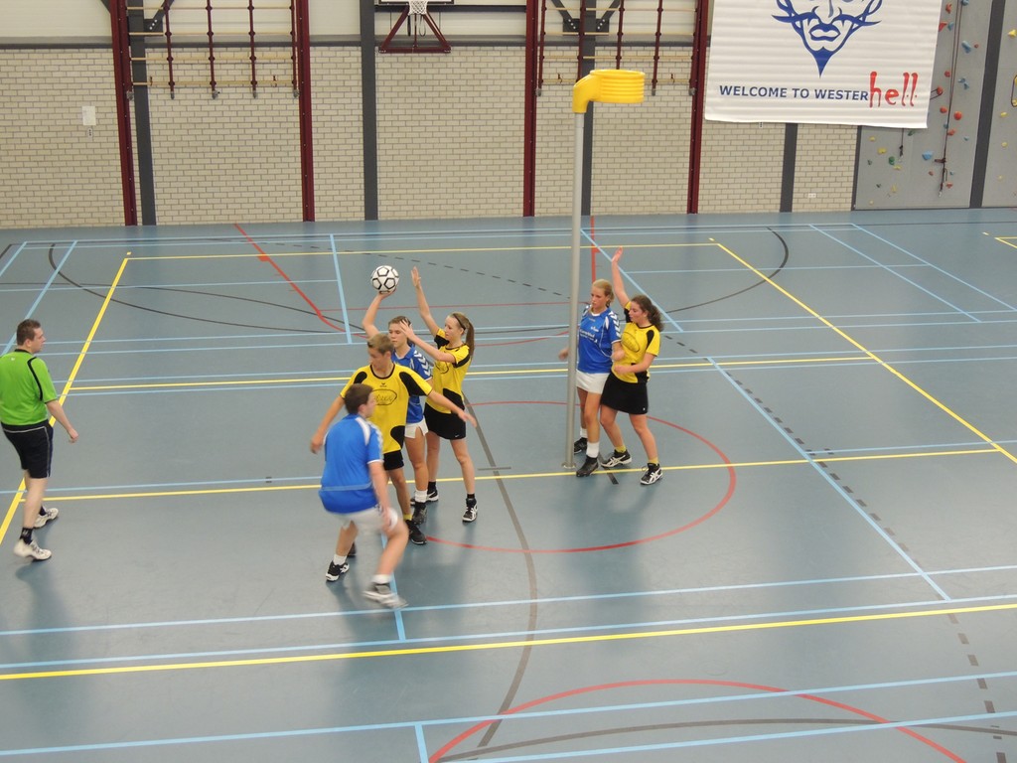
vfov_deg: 30.9
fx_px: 1381
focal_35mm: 47
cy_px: 382
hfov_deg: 40.4
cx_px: 508
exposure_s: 1/30
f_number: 3.5
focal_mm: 8.3
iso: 400
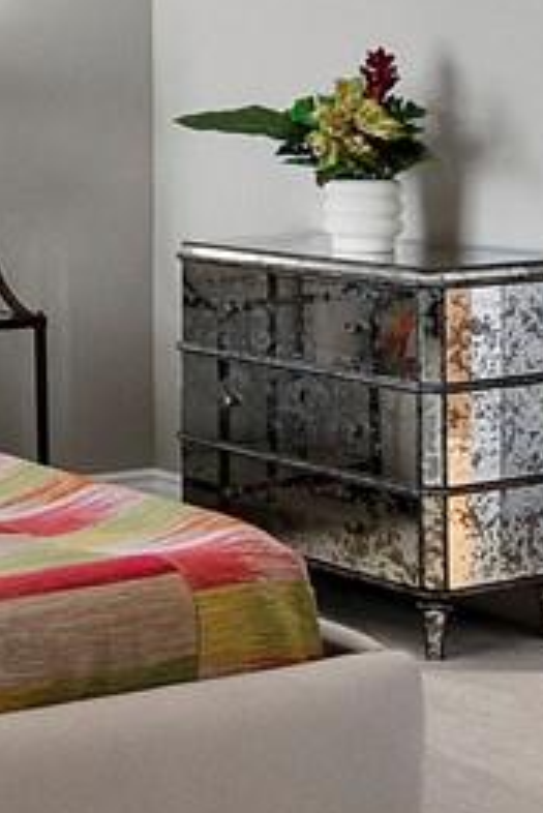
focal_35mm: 89
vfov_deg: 22.2
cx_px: -403
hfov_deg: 13.9
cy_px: 59
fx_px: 2011
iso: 400
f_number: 11
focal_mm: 7
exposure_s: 1/2
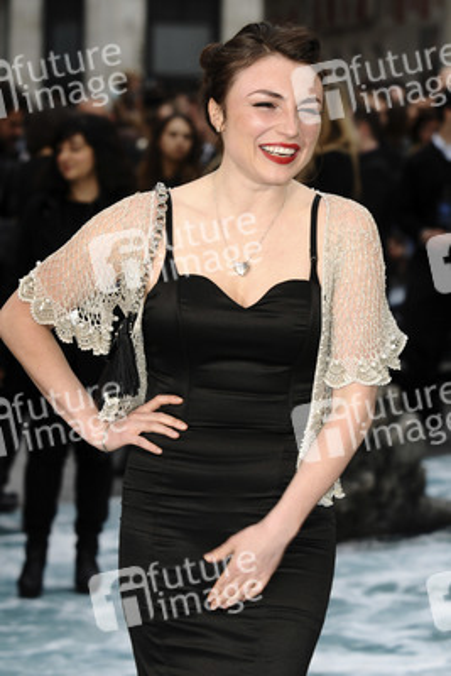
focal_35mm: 129
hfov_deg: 10.6
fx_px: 2422
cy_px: 338
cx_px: 226
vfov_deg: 15.9
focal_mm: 86
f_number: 4.5
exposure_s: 1/200
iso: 320
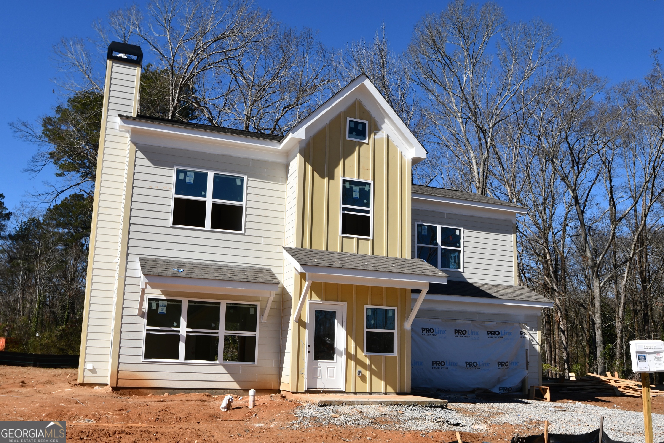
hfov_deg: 65.5
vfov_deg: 46.4
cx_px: 332
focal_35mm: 28
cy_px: 222
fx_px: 516
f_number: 10
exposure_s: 1/250
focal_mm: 19
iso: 100
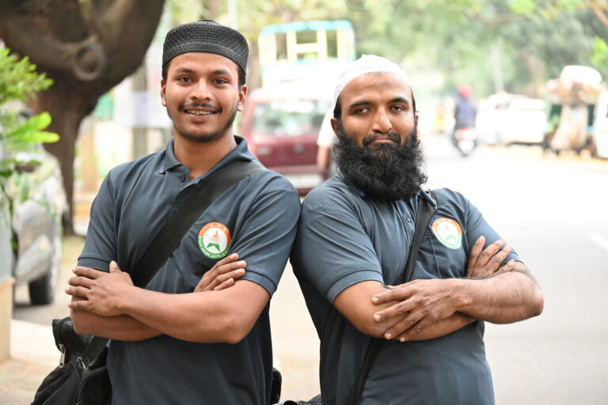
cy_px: 202
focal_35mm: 165
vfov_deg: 8.3
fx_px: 2786
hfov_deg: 12.5
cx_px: 304
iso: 3200
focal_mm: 110
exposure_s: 1/100
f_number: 5
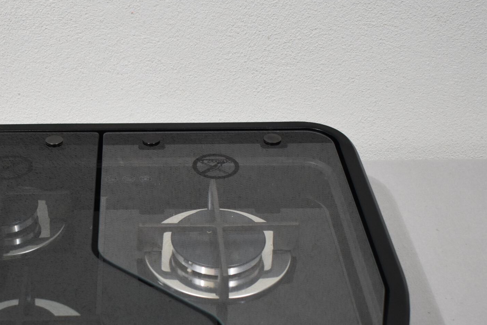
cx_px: 125
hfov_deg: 30.5
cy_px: 257
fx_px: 879
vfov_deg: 20.7
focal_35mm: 65
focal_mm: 24
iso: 800
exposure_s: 1/250
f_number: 3.8
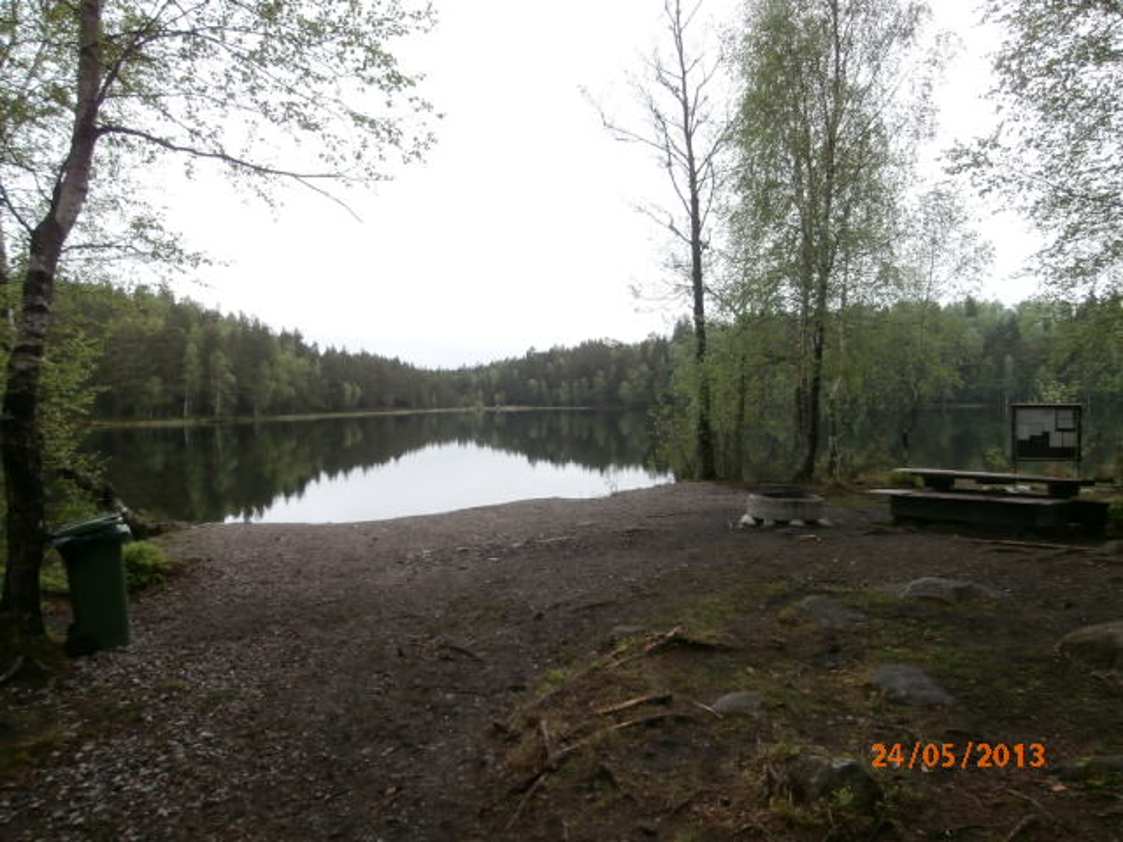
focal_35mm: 24
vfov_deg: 56.8
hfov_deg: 71.6
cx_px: 562
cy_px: 421
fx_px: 779
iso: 100
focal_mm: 4.2
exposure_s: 1/160
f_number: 3
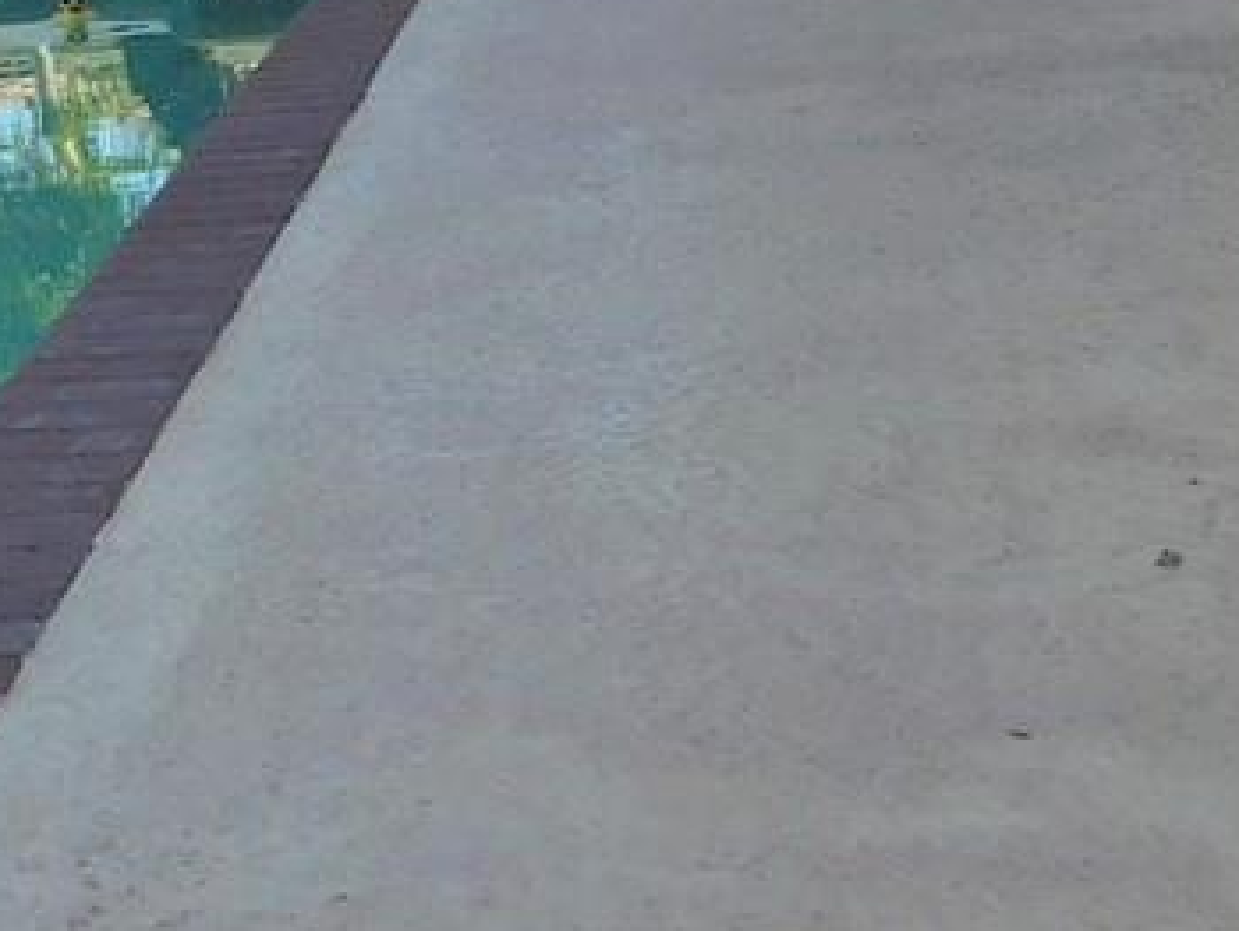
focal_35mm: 105
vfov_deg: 13.8
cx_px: -984
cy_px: -81
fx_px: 3761
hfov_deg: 15.9
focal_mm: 4
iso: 125
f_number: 3
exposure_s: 1/800
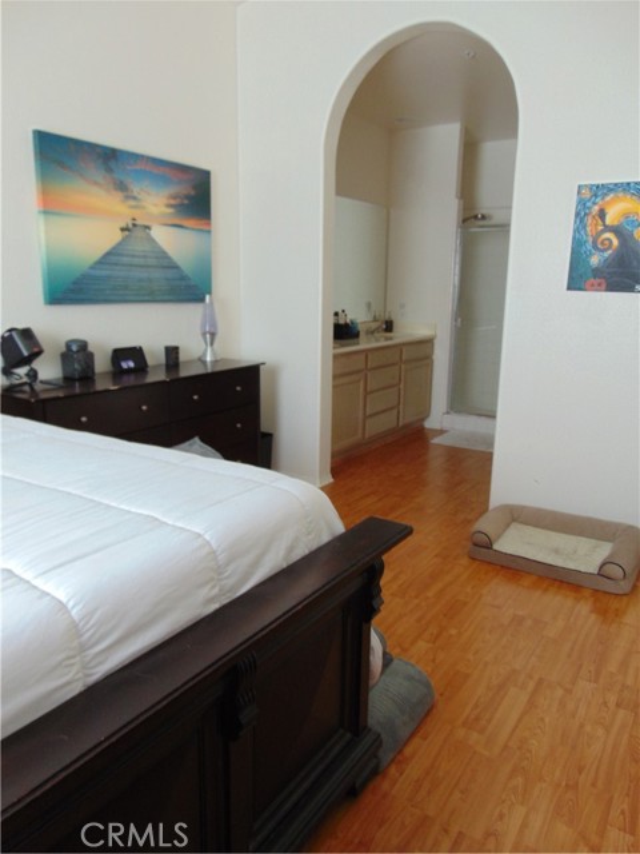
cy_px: 427
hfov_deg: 54.9
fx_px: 616
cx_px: 320
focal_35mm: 25
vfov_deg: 69.4
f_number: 3
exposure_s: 1/30
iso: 100
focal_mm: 4.5
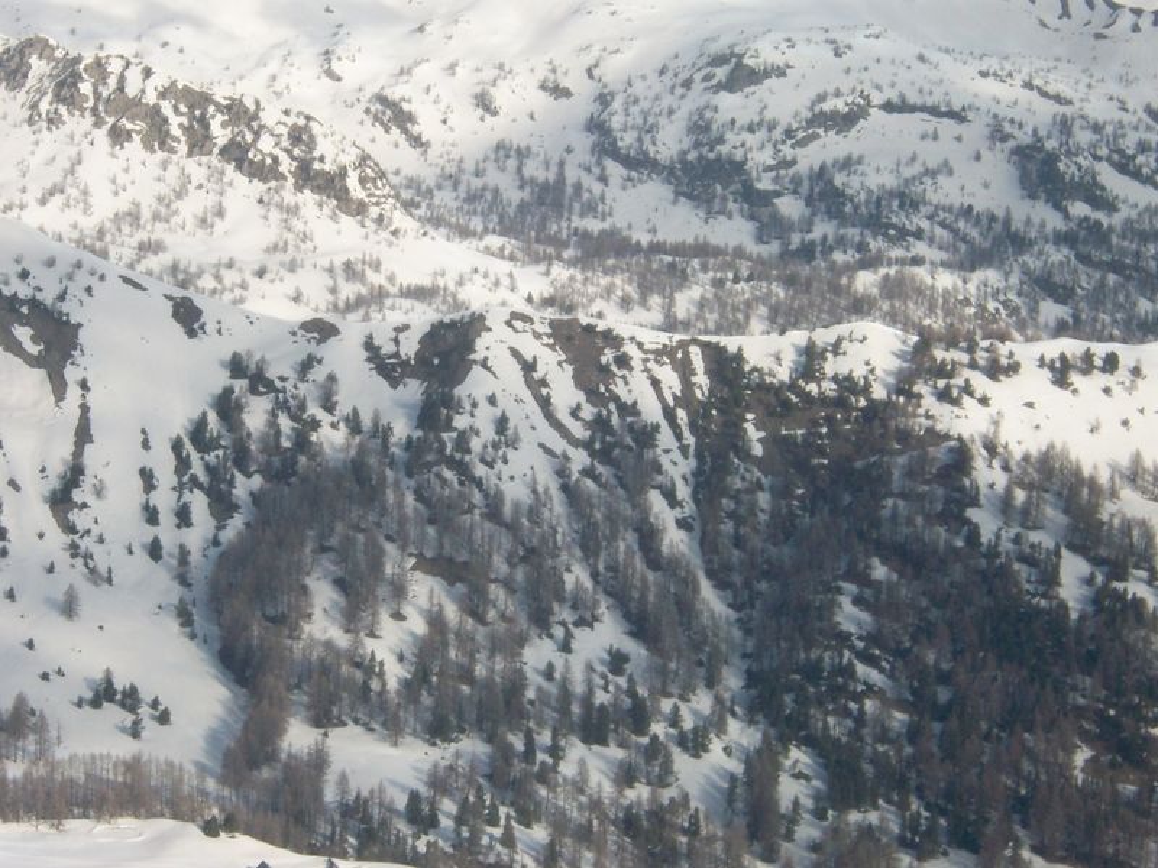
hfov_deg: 19.3
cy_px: 434
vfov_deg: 14.5
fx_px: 3412
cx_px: 579
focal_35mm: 102
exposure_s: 1/250
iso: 80
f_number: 10
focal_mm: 17.1
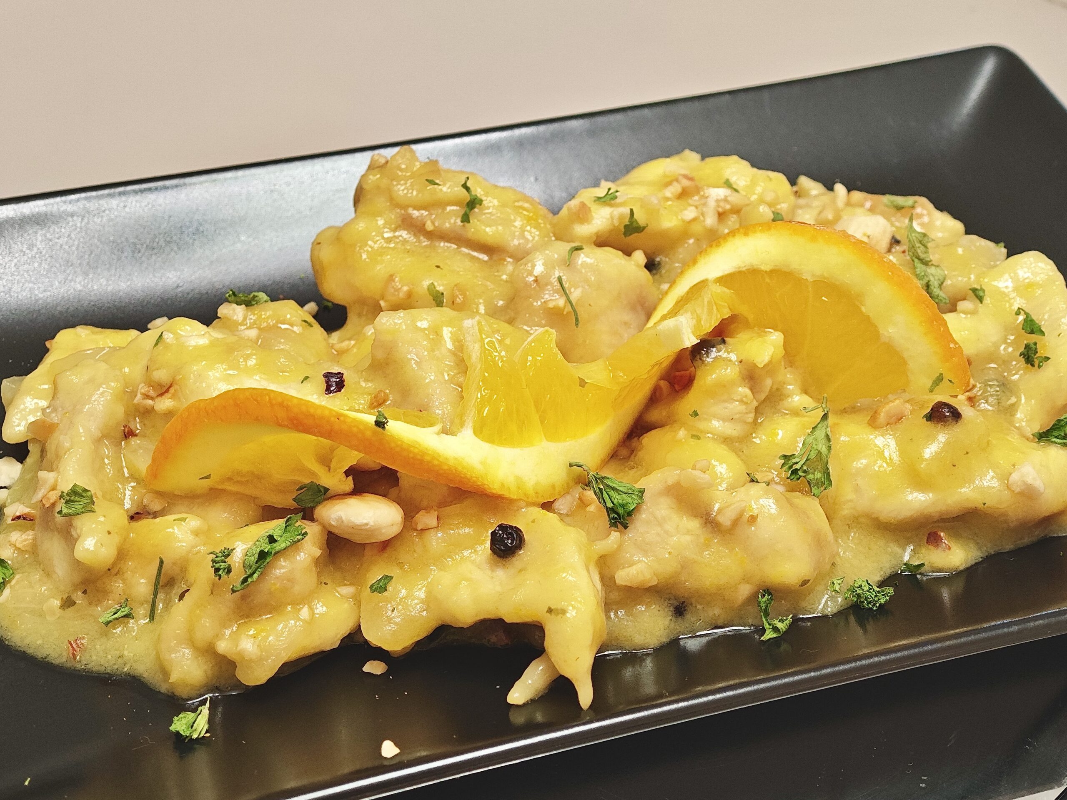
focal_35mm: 60
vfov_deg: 24.4
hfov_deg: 32.2
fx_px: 1849
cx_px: 534
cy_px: 400
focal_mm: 9
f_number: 2
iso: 640
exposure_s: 1/100
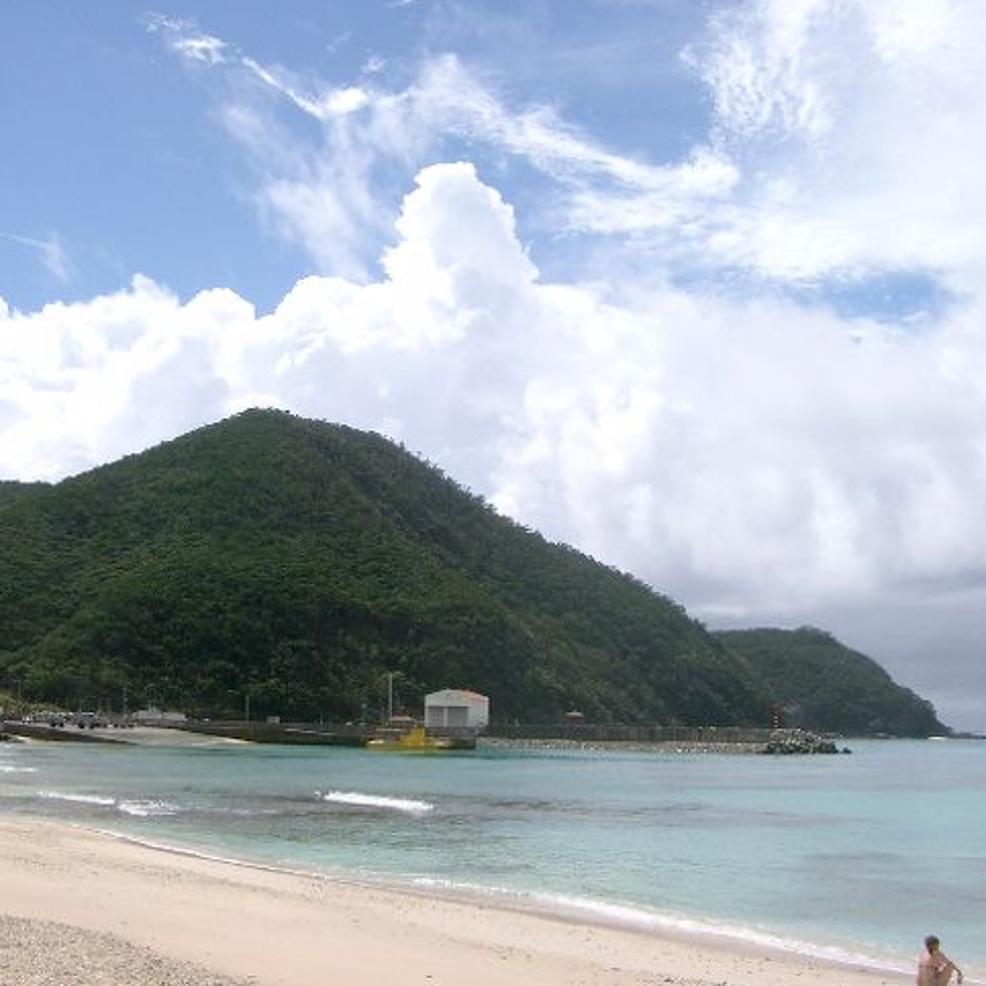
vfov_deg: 38.3
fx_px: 1418
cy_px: 491
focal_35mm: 44
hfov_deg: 38.3
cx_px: 435
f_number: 5
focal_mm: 7.6
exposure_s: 1/2000
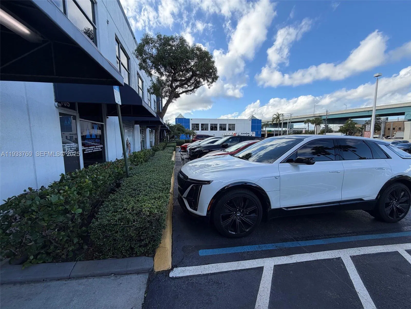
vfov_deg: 85.7
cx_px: 206
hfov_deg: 102.1
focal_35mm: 14
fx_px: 166
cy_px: 154
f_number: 2.2
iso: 40
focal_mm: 2.22
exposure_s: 1/651
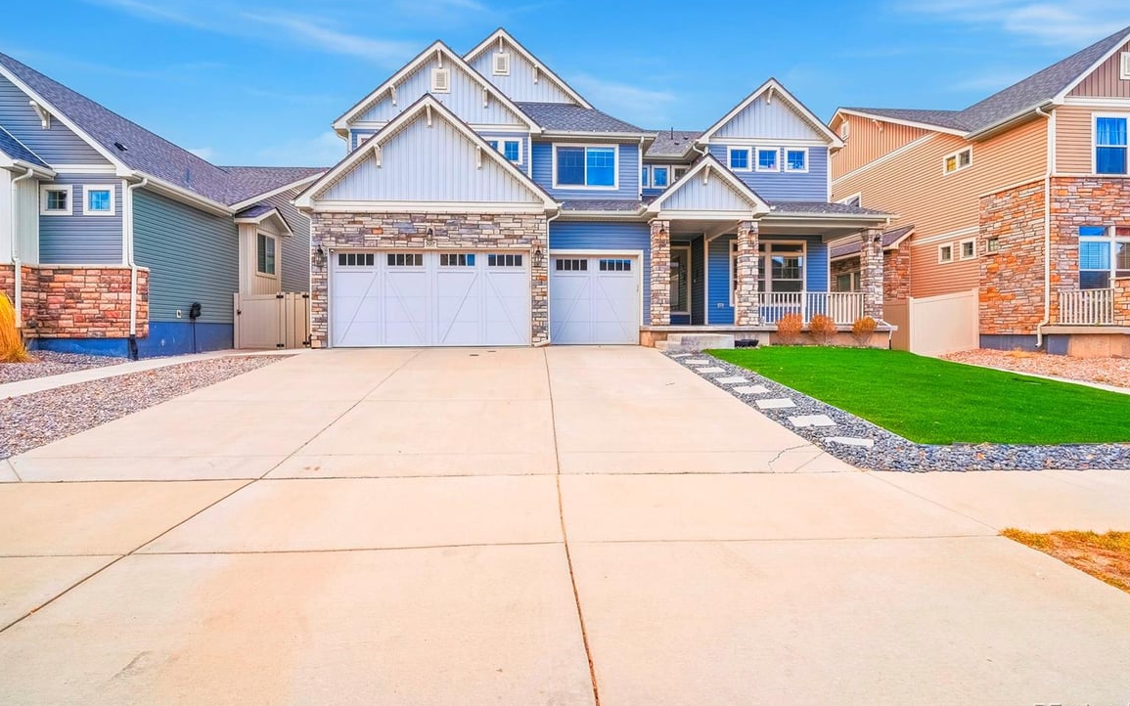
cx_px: 565
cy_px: 335
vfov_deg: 65.0
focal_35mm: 18
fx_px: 554
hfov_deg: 91.1
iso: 320
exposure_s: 1/5000
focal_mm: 17
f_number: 8
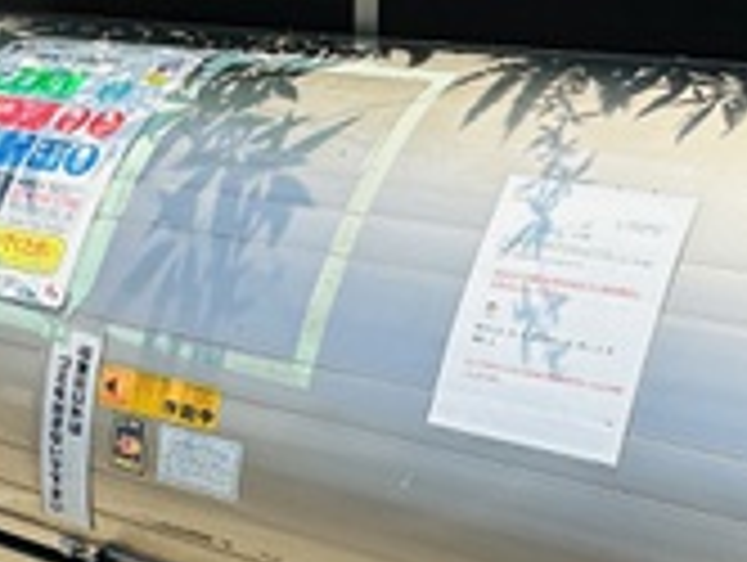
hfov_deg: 32.6
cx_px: 338
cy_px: 456
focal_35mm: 59
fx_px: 1275
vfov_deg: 24.4
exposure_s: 1/1247
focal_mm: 2.22
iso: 50
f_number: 2.2
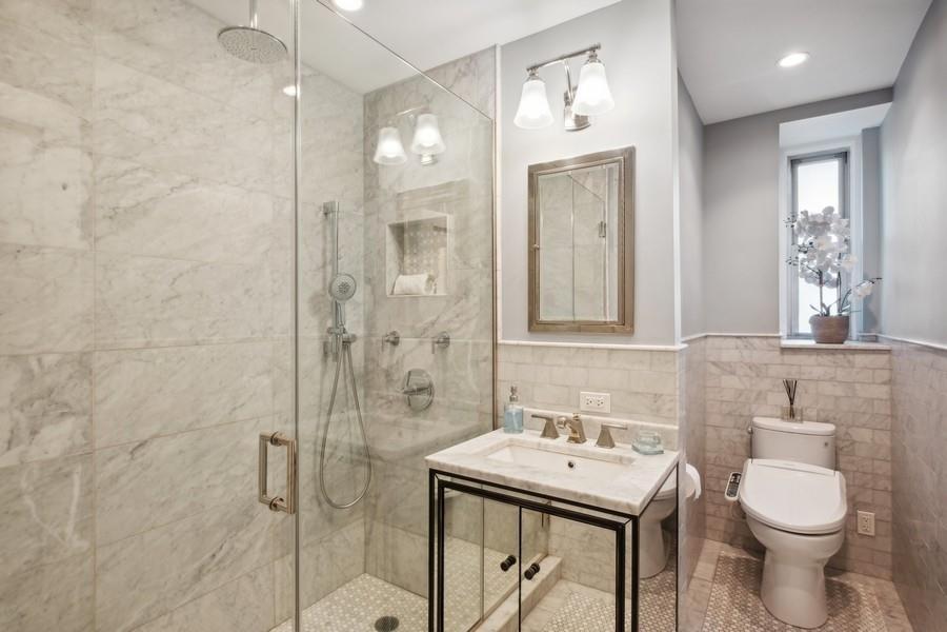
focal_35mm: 17
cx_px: 474
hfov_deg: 93.3
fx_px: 447
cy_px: 316
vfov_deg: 70.4
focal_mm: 11
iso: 320
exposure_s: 1/7
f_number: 9
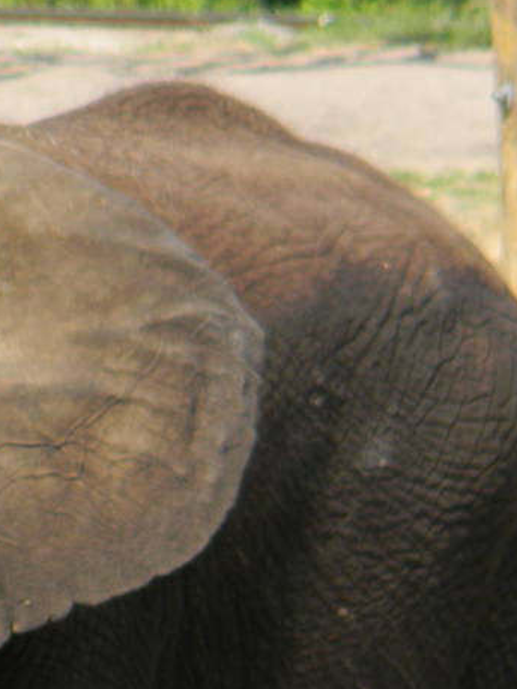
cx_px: -104
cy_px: 706
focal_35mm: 1445
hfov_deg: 1.0
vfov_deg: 1.4
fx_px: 28749
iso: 80
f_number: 5.4
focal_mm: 75
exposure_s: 1/200
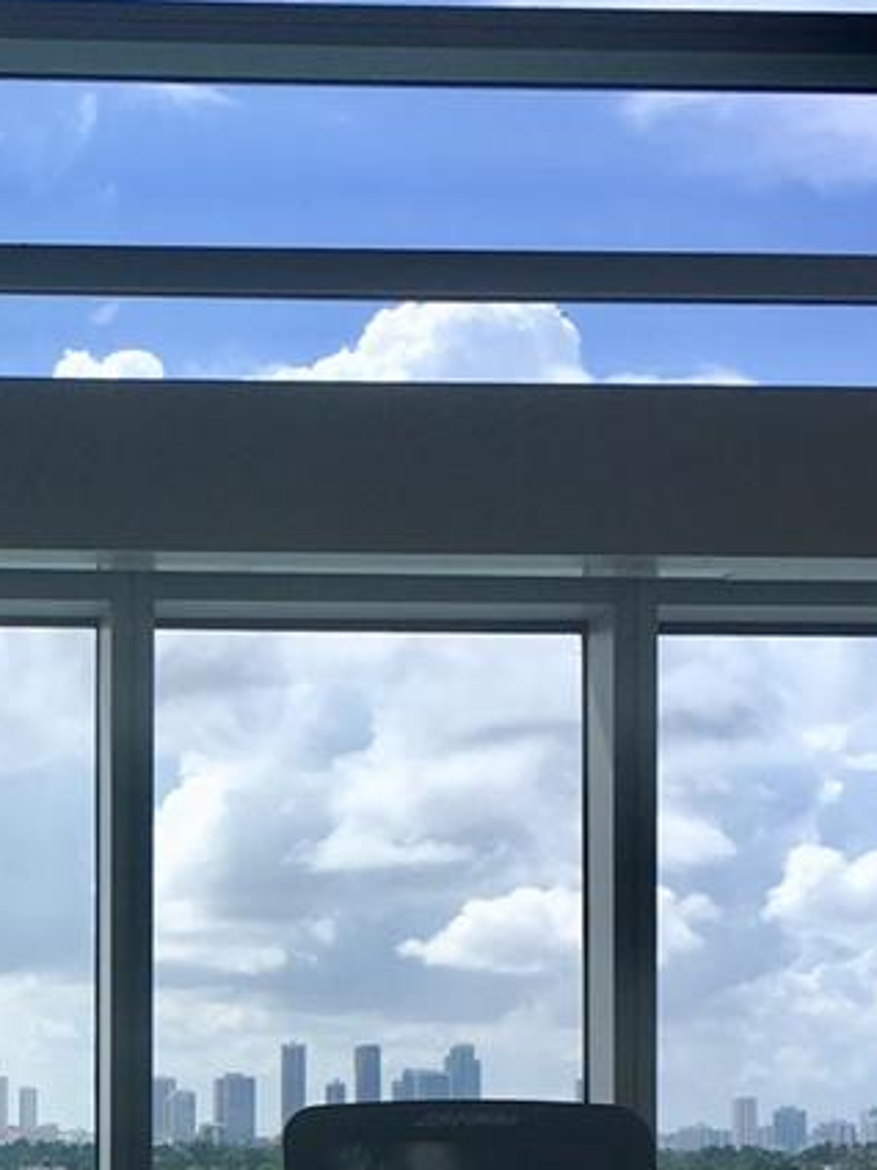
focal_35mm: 82
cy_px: 1082
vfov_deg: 23.1
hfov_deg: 17.3
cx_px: -141
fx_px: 2770
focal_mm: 4.15
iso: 25
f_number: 2.2
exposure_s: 1/635
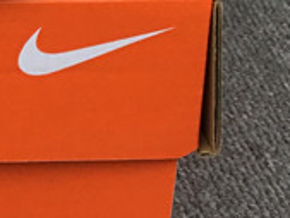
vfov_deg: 8.8
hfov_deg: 11.2
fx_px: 1383
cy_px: -94
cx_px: -230
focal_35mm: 165
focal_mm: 3.3
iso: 25
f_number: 2.4
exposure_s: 1/248
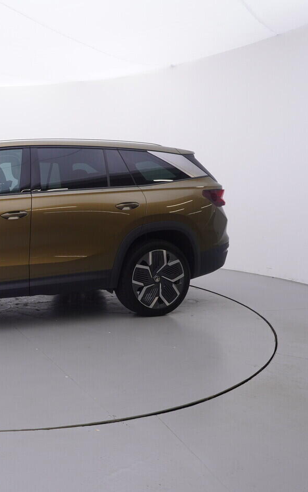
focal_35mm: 35
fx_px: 467
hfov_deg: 33.1
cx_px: -7
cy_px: 245
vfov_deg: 55.6
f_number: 5
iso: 200
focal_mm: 15
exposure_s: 1/80
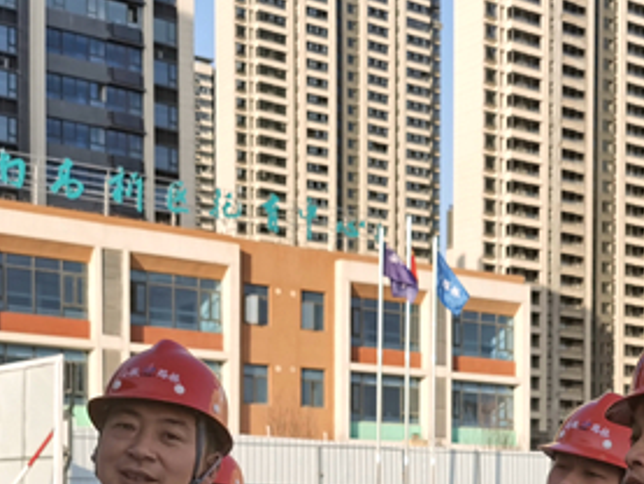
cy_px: 556
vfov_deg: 18.1
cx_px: 632
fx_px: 1452
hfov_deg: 24.0
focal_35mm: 78
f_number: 1.6
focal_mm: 5.56
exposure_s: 1/2513
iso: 50
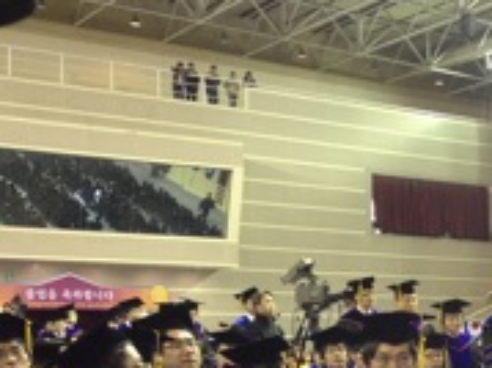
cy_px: 365
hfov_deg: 21.9
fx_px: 1222
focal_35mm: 86
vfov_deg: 16.8
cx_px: 503
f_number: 2.4
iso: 125
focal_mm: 4.28
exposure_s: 1/20
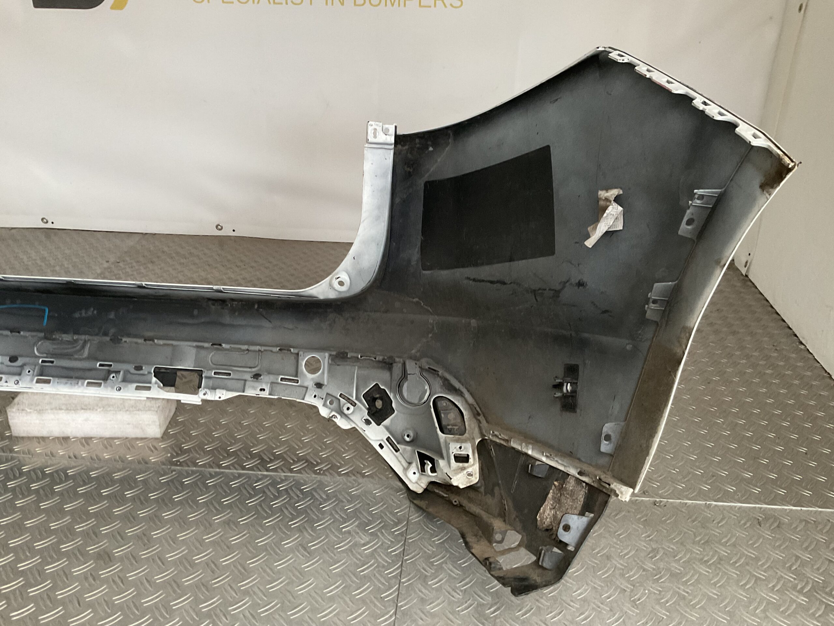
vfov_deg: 48.2
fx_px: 699
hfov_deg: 61.7
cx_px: 417
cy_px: 313
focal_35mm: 29
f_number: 1.8
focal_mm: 3
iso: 250
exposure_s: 1/60
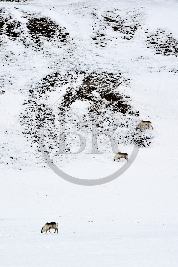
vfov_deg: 10.3
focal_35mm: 200
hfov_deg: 6.9
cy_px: 134
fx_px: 1483
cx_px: 89
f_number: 6.3
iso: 400
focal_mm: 200
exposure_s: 1/250
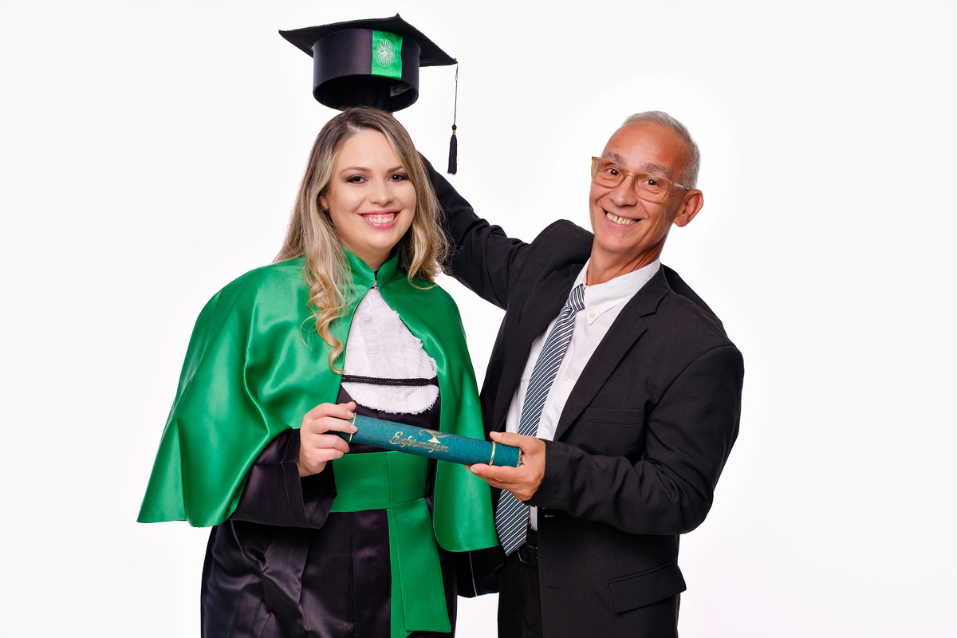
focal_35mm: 56
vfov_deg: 24.2
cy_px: 319
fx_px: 1489
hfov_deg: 35.6
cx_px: 478
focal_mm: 37.6
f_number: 5
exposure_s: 1/125
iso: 160
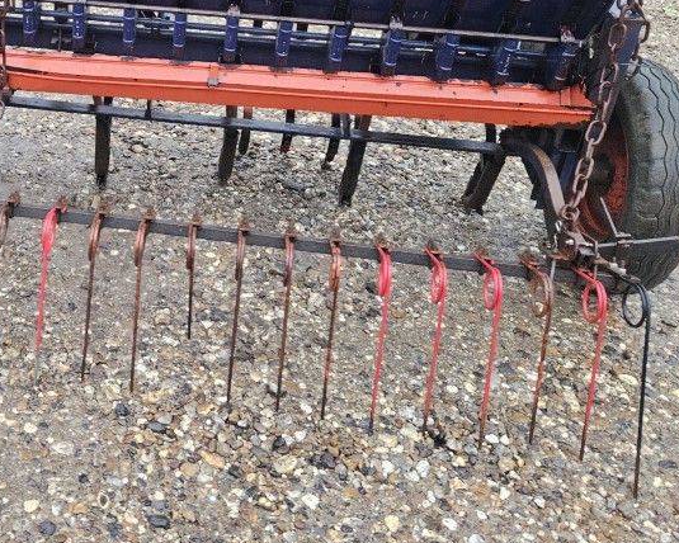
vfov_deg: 33.8
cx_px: 95
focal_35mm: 43
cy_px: 101
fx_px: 864
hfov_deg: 40.3
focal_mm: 5.4
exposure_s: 1/142
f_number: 1.8
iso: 640
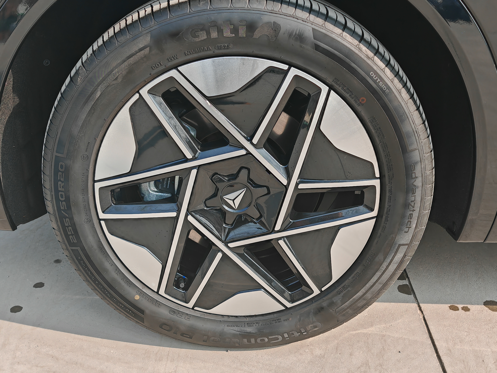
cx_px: 248
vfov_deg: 35.1
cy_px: 186
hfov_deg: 45.8
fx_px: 589
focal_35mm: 41
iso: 50
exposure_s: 1/740
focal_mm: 7.62
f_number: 1.6
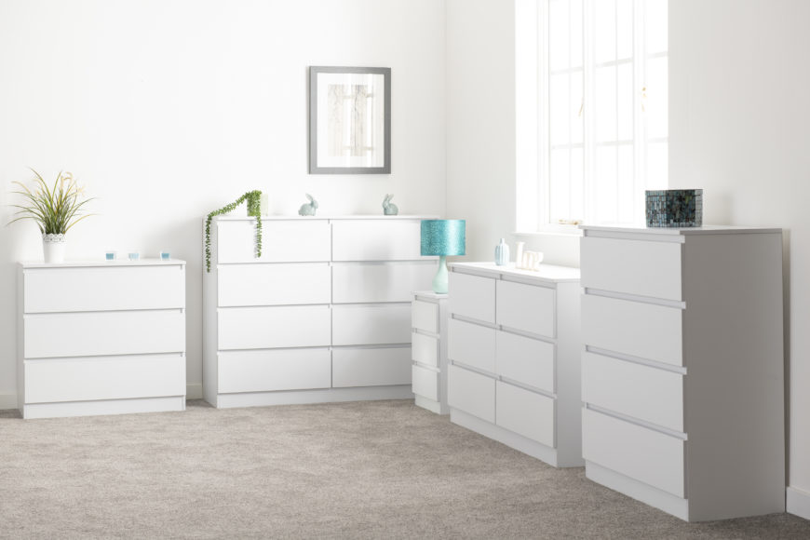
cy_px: 270
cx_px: 405
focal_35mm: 62
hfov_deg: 32.4
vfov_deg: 21.9
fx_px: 1395
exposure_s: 1/160
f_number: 8
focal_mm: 62
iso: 100
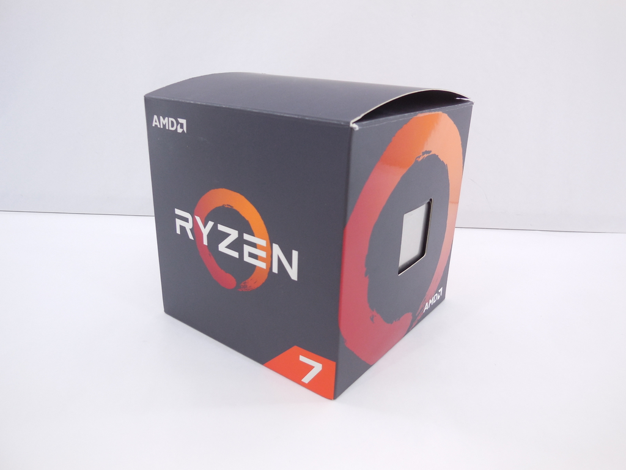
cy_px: 235
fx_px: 452
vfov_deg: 54.9
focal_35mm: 25
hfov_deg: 69.4
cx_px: 313
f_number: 3.1
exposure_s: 1/60
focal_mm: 4.5
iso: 125
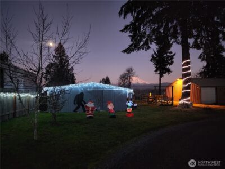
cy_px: 84
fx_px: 149
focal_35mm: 23
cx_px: 112
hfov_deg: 73.9
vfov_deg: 58.9
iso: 1250
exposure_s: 1/24
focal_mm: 6.4
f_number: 1.8
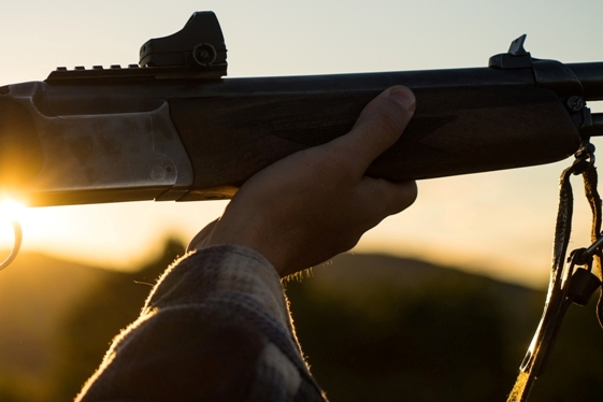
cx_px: 78
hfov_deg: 18.8
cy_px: 241
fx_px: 1792
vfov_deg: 12.8
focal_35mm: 107
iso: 50
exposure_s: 1/800
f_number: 4
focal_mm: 60
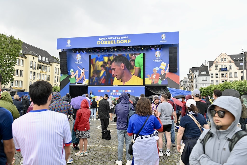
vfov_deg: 42.3
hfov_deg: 60.3
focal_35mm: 31
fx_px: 213
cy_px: 82
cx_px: 124
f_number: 4
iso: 100
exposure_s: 1/125
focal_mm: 31
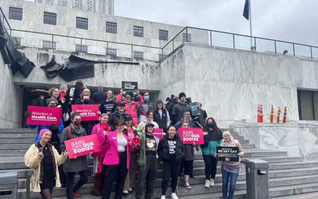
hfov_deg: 66.5
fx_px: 243
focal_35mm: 28
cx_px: 159
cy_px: 110
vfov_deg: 44.5
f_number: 1.6
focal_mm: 5.1
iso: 50
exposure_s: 1/1802
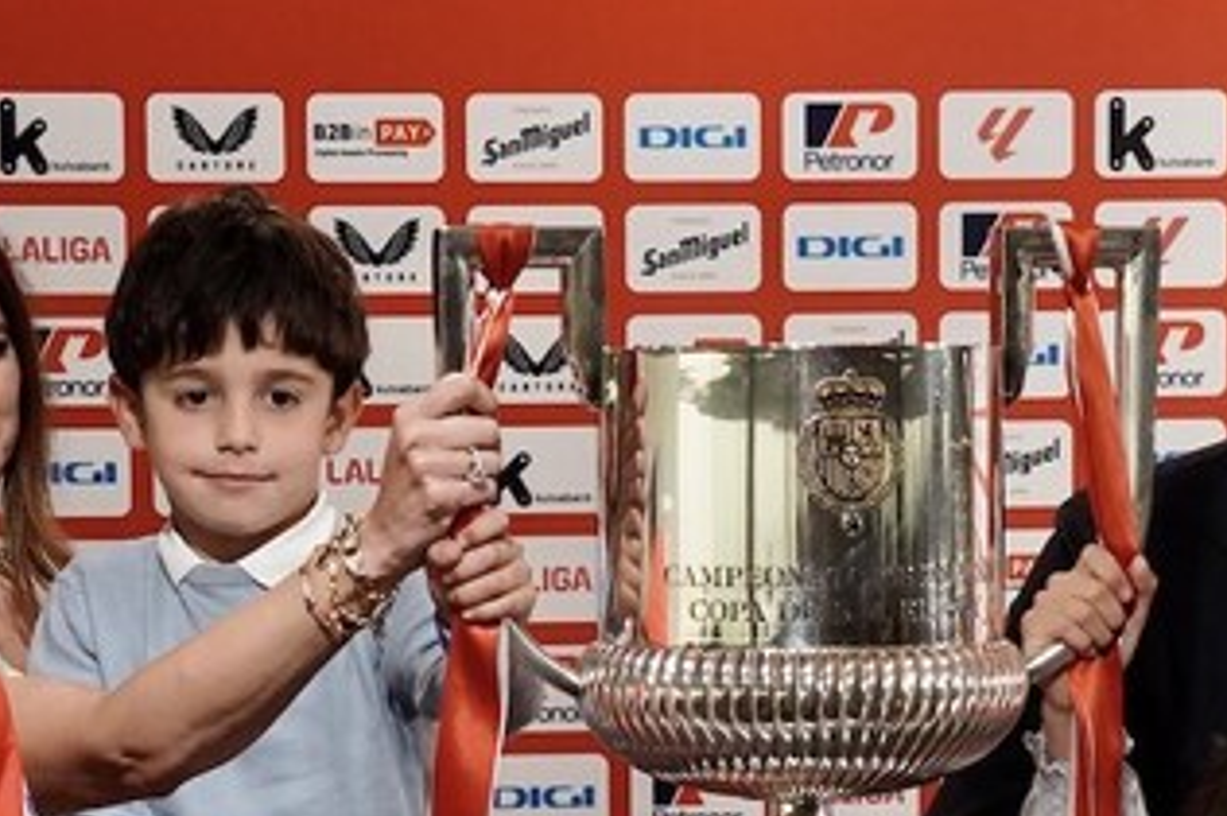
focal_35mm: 138
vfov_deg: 9.8
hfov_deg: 14.9
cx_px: 625
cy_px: 828
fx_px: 4699
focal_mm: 40
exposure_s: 1/200
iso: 2000
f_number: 5.6
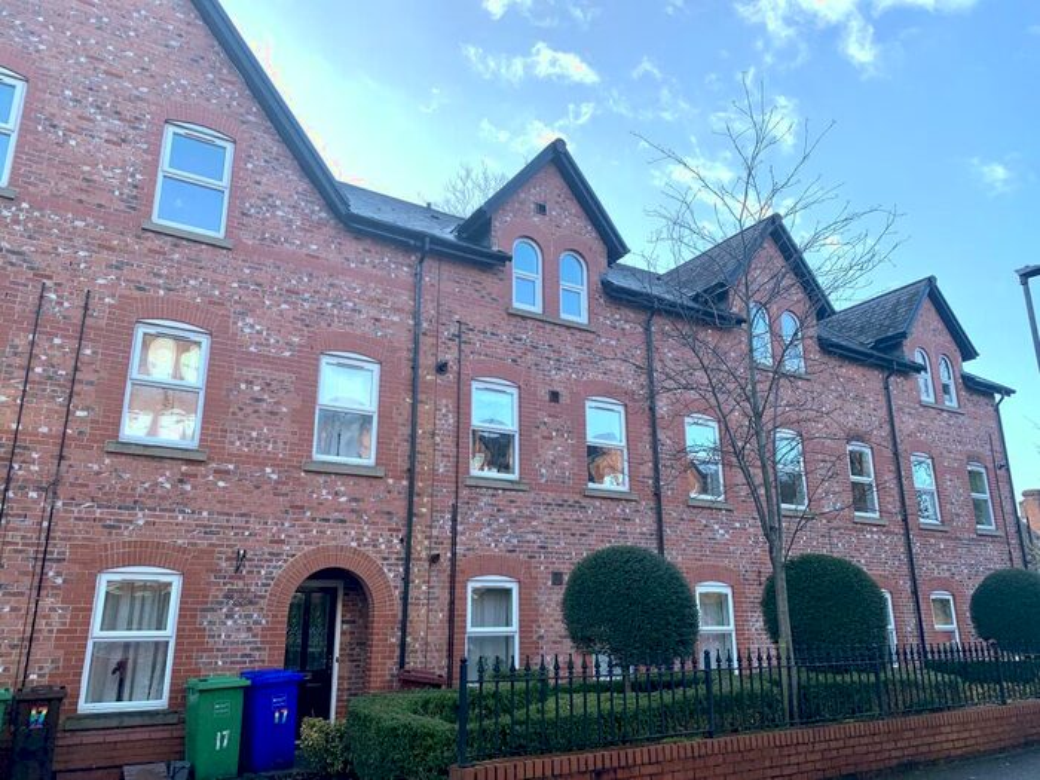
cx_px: 520
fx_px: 781
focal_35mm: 26
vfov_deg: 53.1
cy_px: 390
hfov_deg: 67.3
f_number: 1.8
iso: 25
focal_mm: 4.25
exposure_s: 1/789
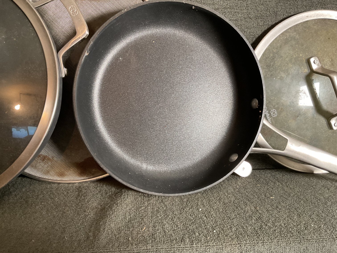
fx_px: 282
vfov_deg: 48.2
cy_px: 126
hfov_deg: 61.7
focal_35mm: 29
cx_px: 168
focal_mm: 3
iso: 200
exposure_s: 1/60
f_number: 1.8
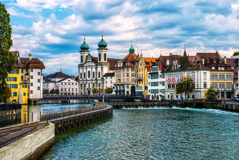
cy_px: 80
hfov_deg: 35.6
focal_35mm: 56
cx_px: 120
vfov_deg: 24.2
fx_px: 372
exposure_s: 1/200
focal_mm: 56
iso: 160
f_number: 8
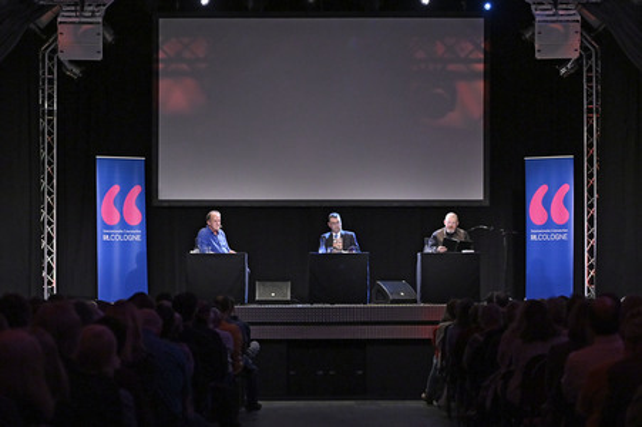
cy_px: 214
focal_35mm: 70
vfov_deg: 19.4
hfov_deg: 28.9
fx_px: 1247
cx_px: 321
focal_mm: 70
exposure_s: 1/200
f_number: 3.2
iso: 2500
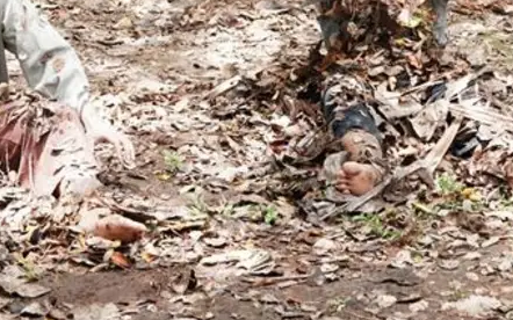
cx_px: 175
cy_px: 45
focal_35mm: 135
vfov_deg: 9.7
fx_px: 1887
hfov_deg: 15.5
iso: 200
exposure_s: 1/100
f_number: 5
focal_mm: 50
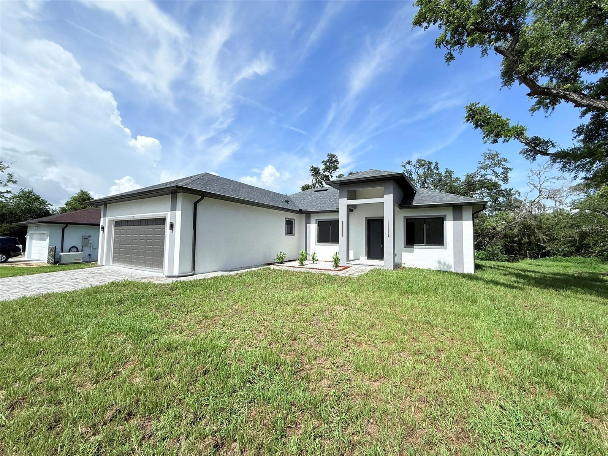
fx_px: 246
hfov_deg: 102.1
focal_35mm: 14
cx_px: 304
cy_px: 228
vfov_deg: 85.7
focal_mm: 2.22
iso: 50
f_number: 2.2
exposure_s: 1/2320
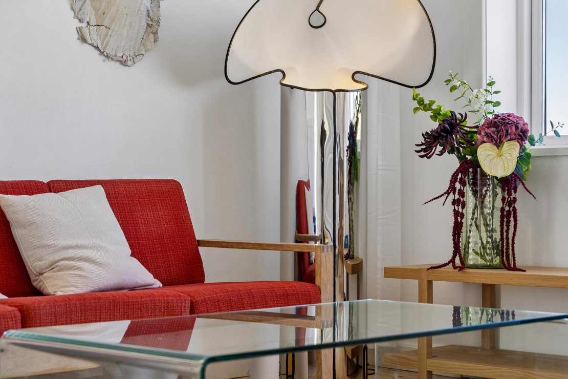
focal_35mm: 76
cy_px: 190
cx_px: 284
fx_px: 1207
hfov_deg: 26.5
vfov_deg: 17.8
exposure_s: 1/100
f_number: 4
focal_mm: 51
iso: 250
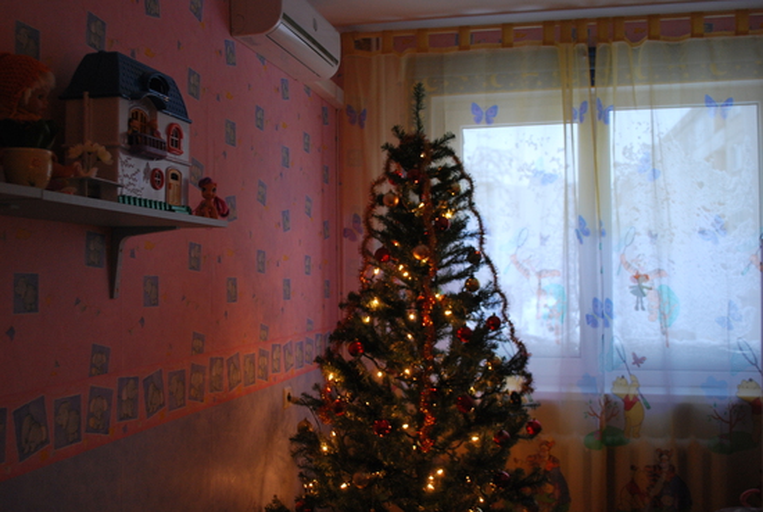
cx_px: 382
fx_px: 828
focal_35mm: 39
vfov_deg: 34.3
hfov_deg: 49.5
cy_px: 256
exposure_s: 1/15
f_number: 4.2
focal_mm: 26
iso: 400
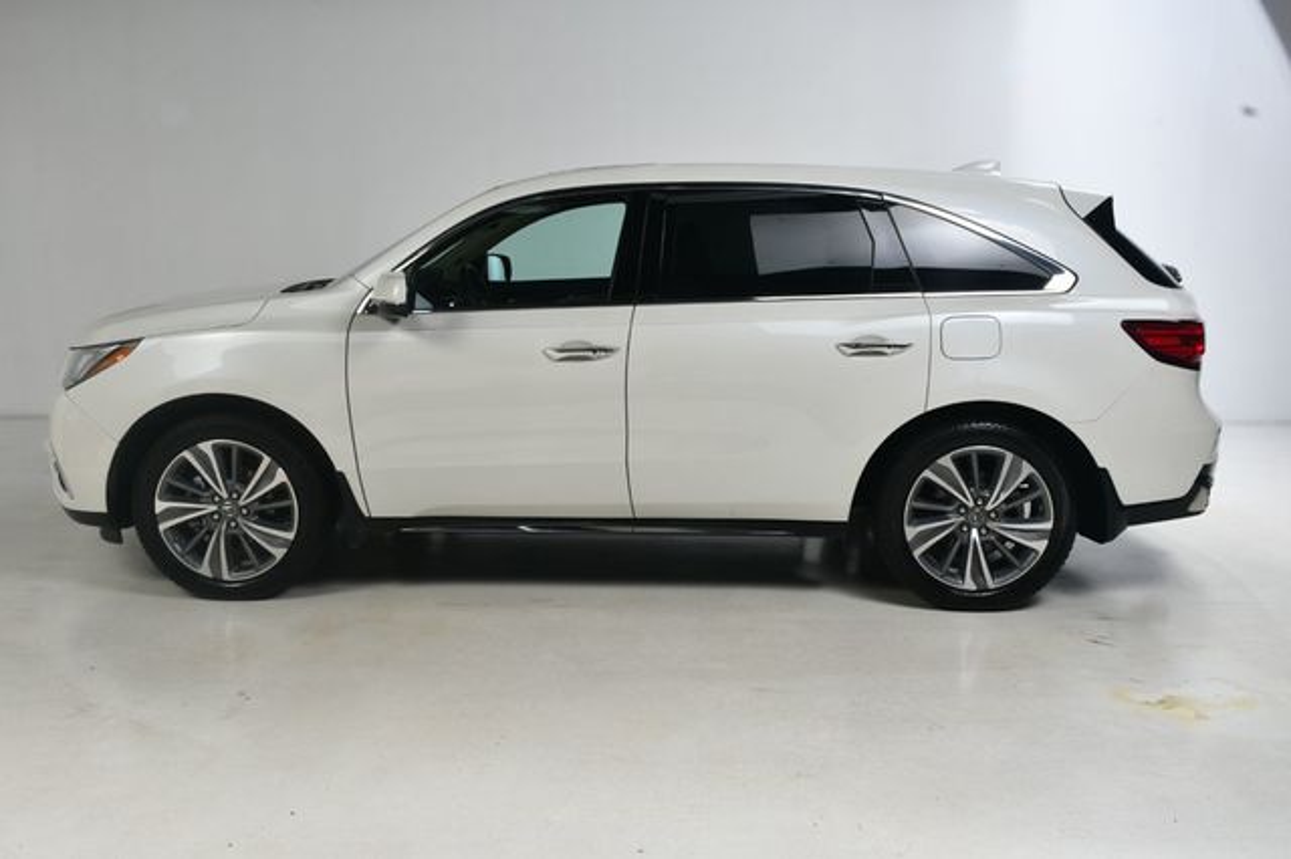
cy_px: 430
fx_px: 1183
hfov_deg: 57.2
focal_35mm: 33
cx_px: 646
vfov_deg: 39.9
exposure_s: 1/160
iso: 100
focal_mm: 22
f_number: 14
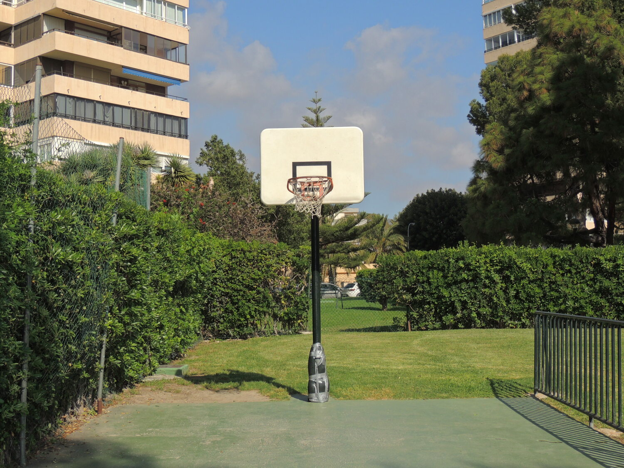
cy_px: 234
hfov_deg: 40.4
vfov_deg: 30.9
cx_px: 312
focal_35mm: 47
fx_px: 847
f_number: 3.5
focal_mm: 8.3
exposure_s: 1/1250
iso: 100
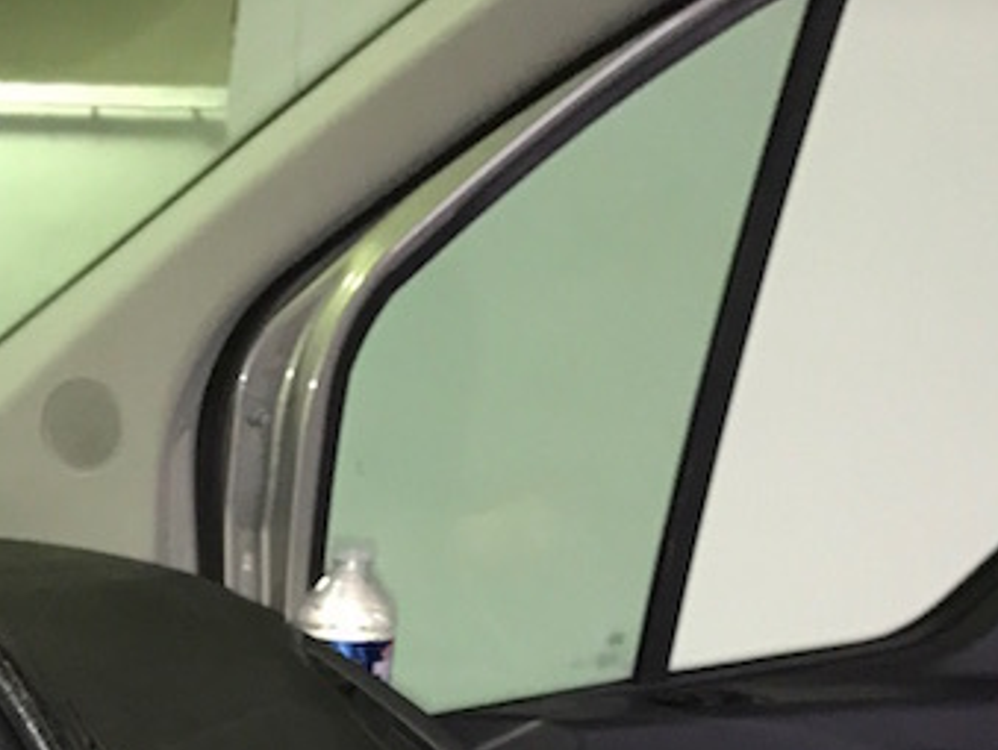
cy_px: 1312
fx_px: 2857
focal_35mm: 99
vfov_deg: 13.5
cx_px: -224
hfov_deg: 18.7
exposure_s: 1/17
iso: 80
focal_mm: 3.99
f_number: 1.8
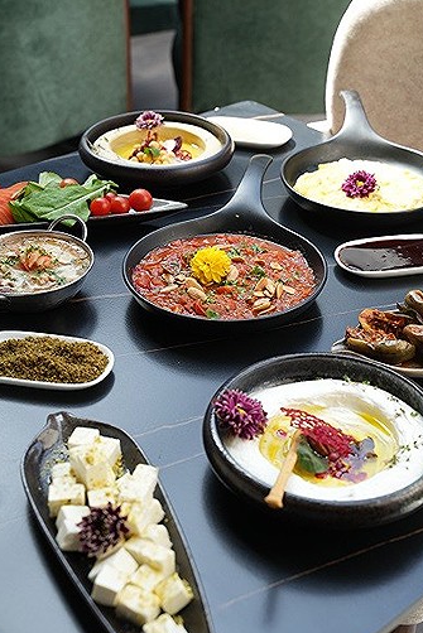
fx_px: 969
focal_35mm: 55
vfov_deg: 36.2
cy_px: 296
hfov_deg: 24.6
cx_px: 237
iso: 500
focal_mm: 46
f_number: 5
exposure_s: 1/200
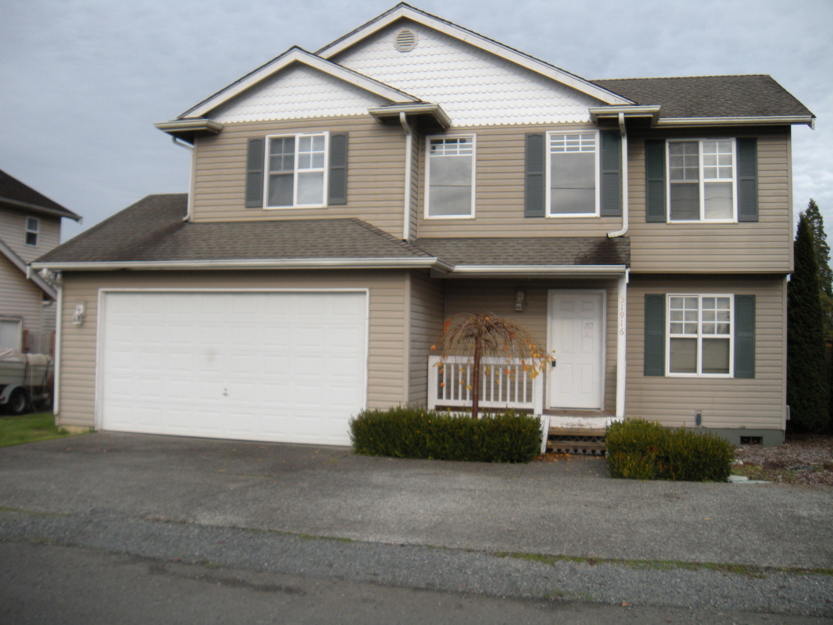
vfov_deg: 40.7
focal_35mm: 35
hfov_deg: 52.6
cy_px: 312
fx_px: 842
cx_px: 416
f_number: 3.8
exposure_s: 1/436
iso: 89
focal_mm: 5.9
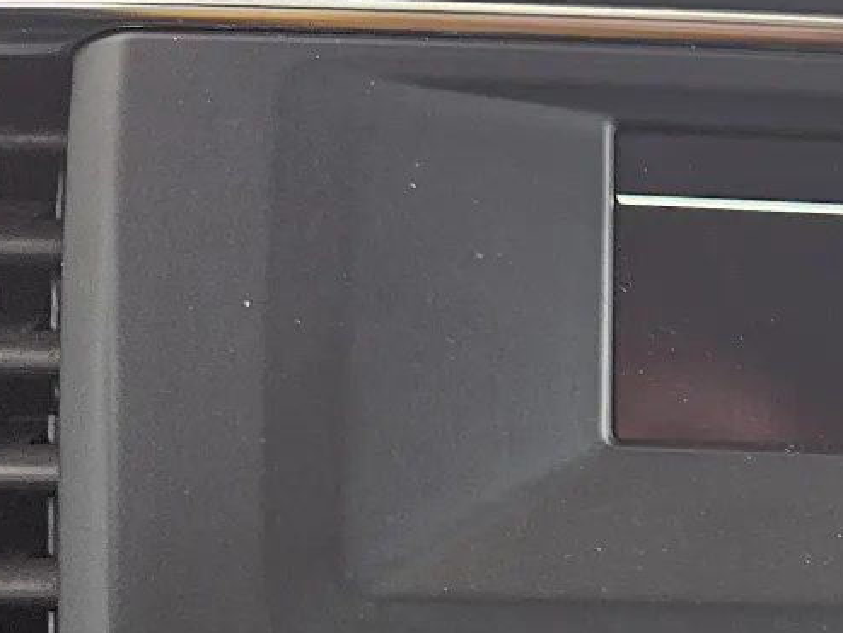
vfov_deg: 21.0
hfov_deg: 25.0
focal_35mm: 67
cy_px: 682
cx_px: 1099
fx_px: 1632
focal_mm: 6.3
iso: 800
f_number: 1.7
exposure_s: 1/61
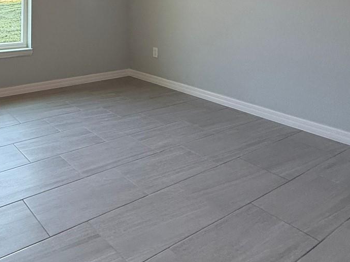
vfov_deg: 36.6
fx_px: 334
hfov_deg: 51.1
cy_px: -23
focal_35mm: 33
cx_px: 59
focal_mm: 2.22
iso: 250
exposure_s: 1/120
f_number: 2.2
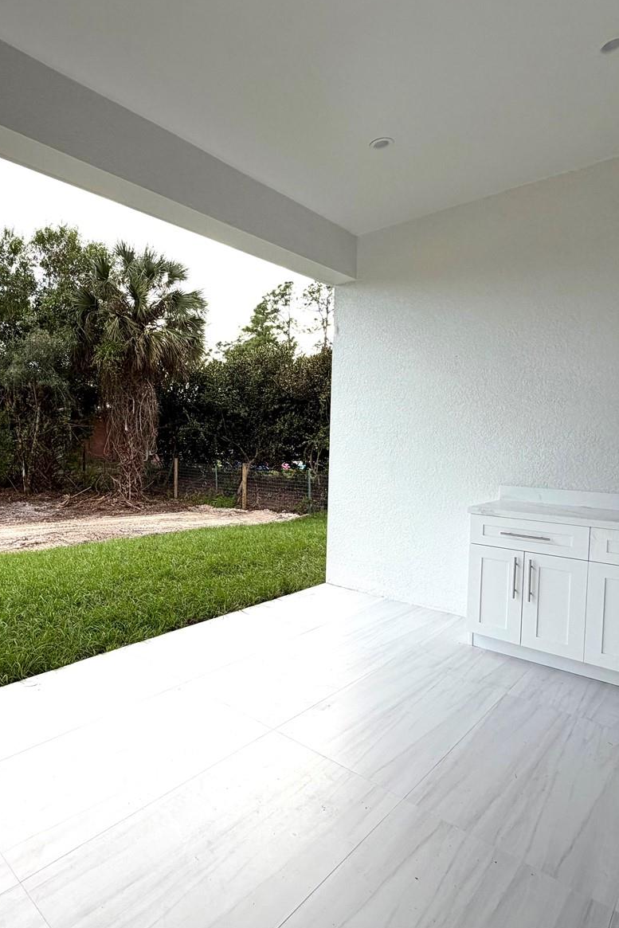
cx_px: 192
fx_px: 516
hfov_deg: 60.1
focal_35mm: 20
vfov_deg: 84.0
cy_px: 456
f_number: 2.2
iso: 50
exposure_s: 1/280
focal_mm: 2.22
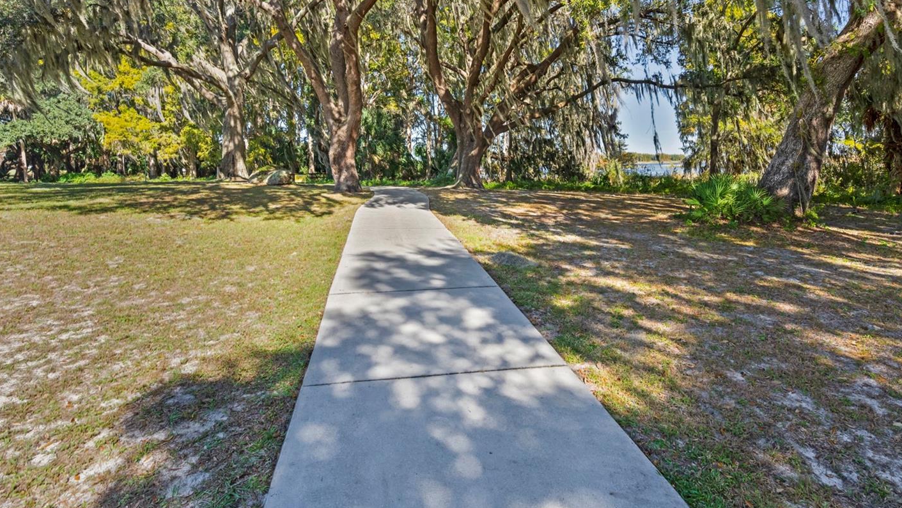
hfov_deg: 89.4
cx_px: 487
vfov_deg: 57.1
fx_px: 454
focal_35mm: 19
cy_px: 169
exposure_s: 1/80
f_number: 8
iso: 400
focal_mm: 16
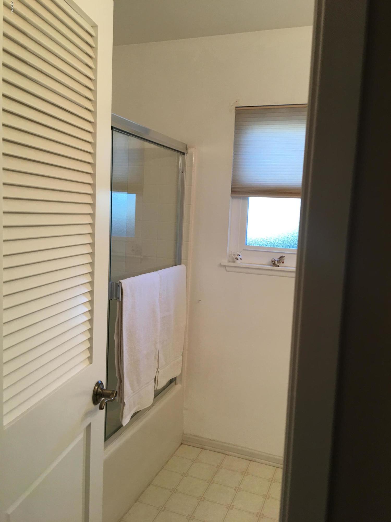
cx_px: 196
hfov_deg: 48.2
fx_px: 437
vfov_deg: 61.7
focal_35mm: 29
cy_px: 261
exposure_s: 1/30
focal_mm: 4.15
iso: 25
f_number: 2.2
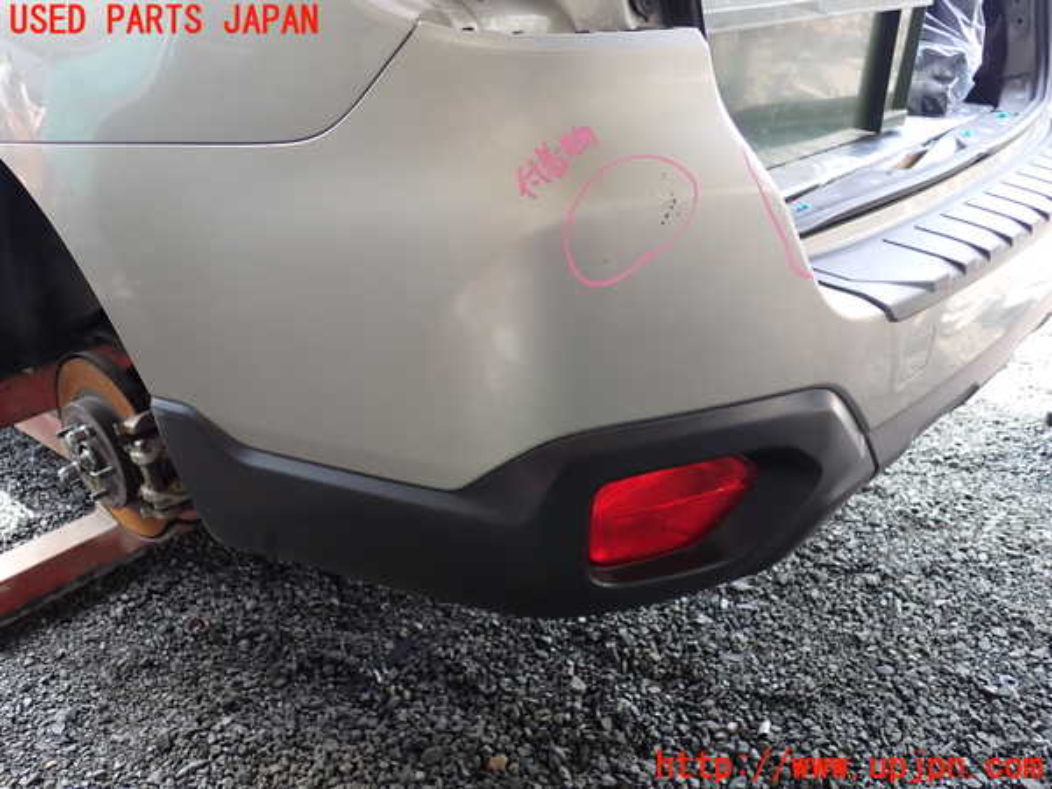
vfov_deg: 46.8
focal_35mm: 30
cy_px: 394
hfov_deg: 60.0
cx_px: 526
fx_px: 912
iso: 160
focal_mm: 5.4
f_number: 2.3
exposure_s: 1/125
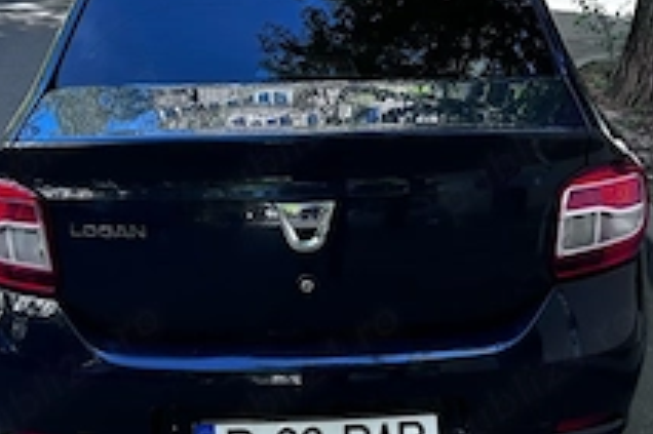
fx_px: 924
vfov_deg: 26.4
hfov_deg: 38.9
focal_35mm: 51
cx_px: 360
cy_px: 179
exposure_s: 1/310
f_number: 1.5
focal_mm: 5.7
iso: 50
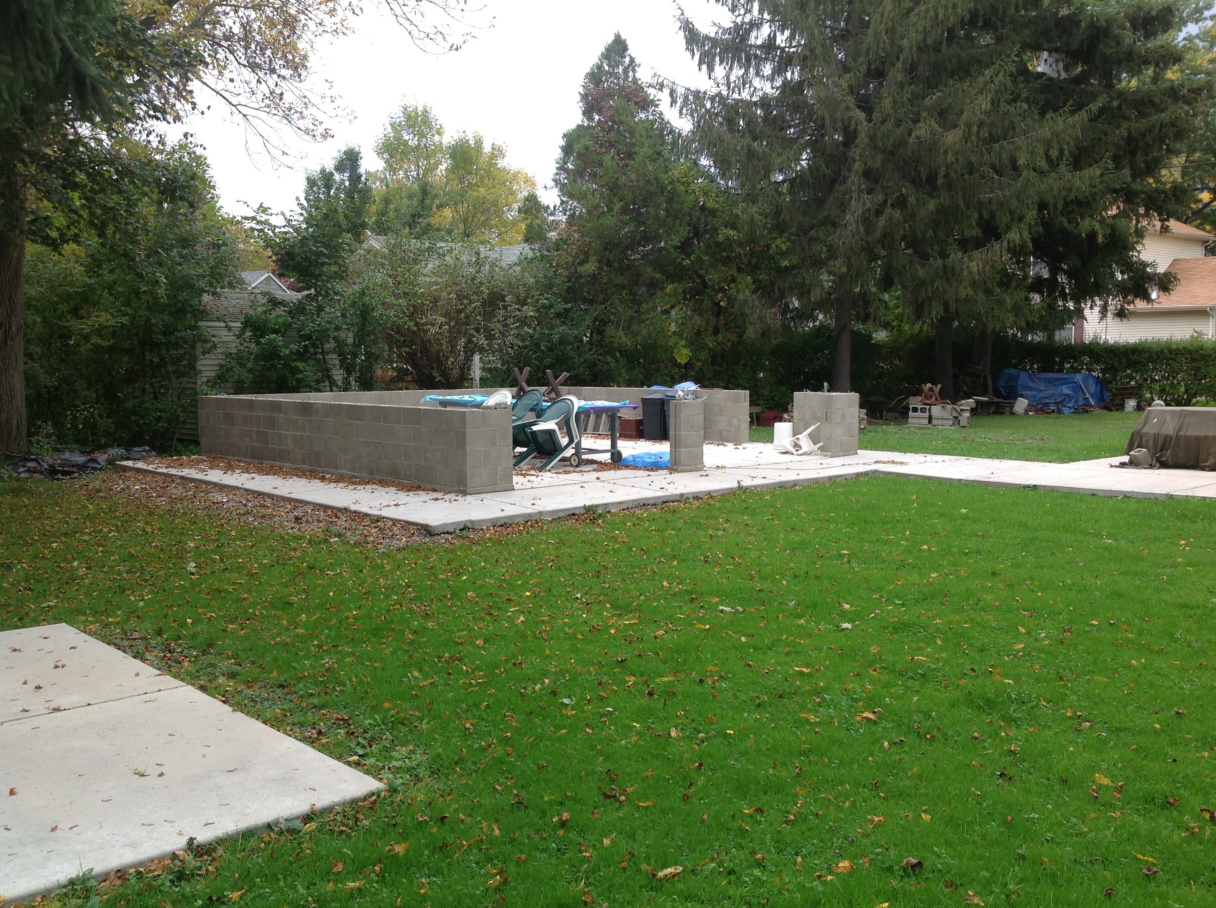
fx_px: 1228
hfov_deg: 52.7
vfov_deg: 40.6
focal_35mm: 35
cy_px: 454
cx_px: 608
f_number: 2.4
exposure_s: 1/277
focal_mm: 4.28
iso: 50
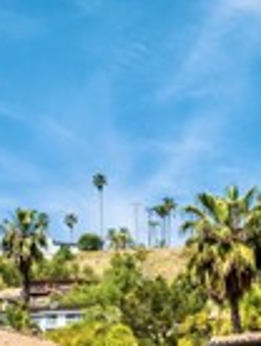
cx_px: 366
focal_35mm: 111
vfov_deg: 16.0
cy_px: 545
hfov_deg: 12.8
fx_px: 1112
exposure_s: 1/500
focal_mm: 12.29
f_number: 2.8
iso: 180
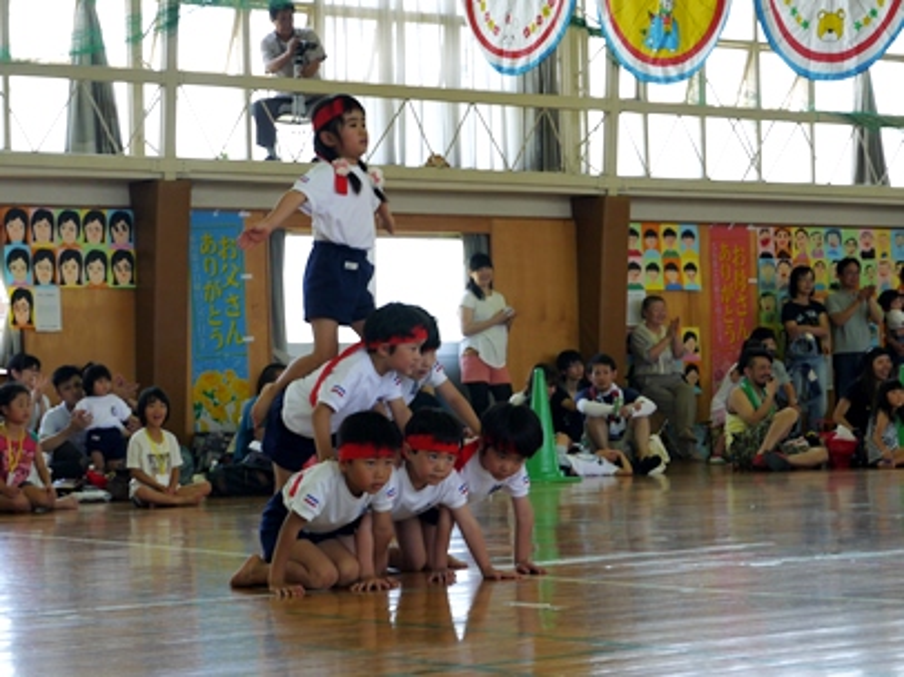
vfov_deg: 16.4
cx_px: 452
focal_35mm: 90
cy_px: 338
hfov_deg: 21.8
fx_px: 2349
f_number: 5.6
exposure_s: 1/80
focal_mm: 32
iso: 160
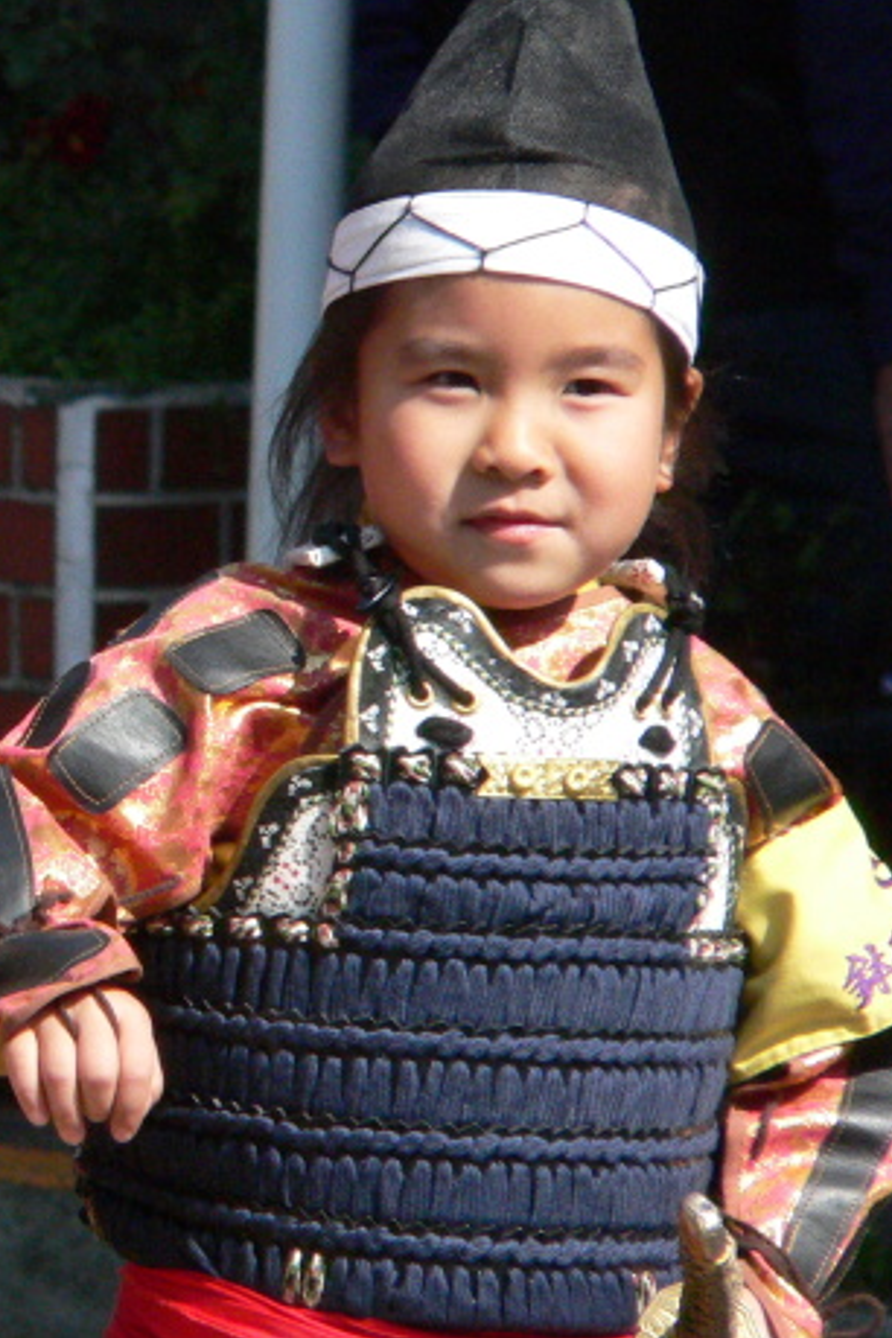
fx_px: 18173
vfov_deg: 4.2
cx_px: 363
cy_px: 614
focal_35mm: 489
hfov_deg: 2.8
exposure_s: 1/1000
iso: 400
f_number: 6.5
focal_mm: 72
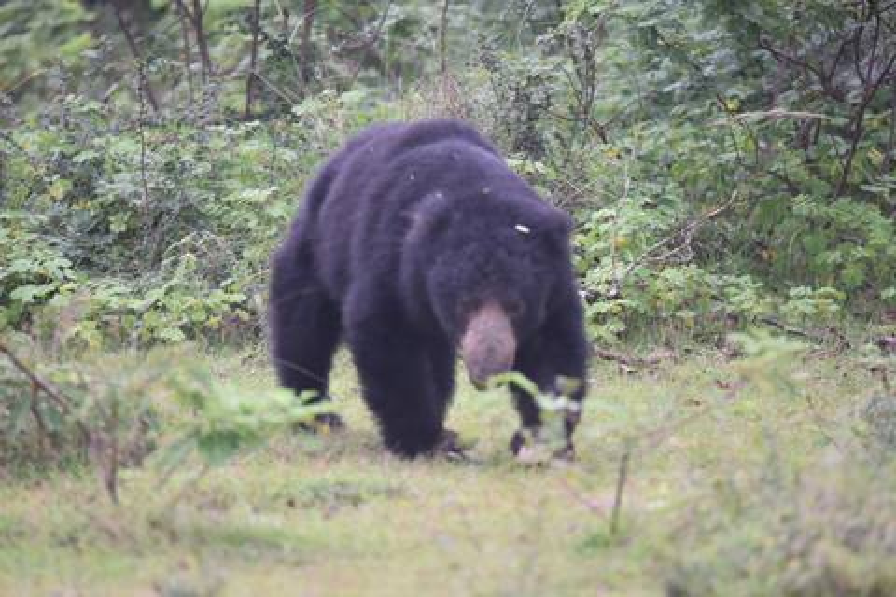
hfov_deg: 3.4
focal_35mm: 600
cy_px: 298
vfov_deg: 2.3
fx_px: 14932
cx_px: 448
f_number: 6.3
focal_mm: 600
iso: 1000
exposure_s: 1/125
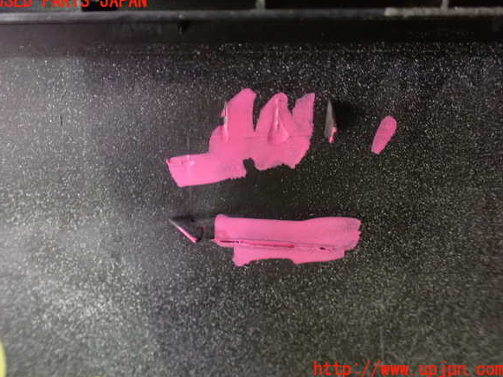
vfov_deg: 45.4
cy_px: 185
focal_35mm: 31
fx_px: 450
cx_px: 249
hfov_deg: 58.4
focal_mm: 5.4
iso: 1600
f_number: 2.3
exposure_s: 1/30
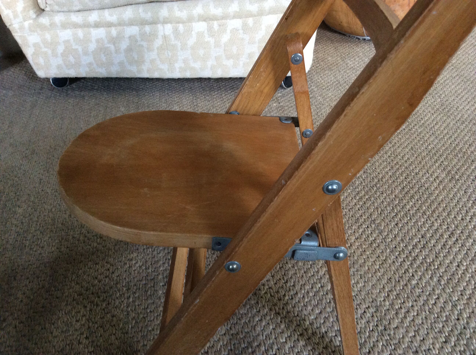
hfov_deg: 56.9
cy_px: 178
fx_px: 439
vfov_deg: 44.1
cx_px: 238
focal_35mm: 32
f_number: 2.4
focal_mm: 3.3
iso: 200
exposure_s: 1/25
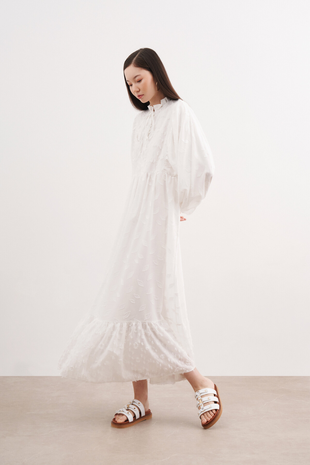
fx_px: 723
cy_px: 232
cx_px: 155
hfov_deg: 24.2
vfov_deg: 35.6
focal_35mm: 56
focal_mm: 56
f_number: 11
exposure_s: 1/160
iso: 400
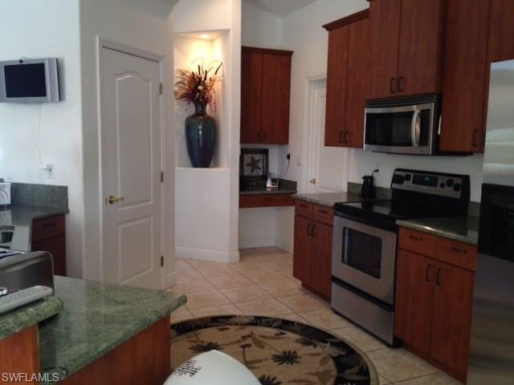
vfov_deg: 40.7
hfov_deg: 52.6
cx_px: 257
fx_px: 520
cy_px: 192
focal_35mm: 35
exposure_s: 1/20
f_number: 2.4
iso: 80
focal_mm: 4.28
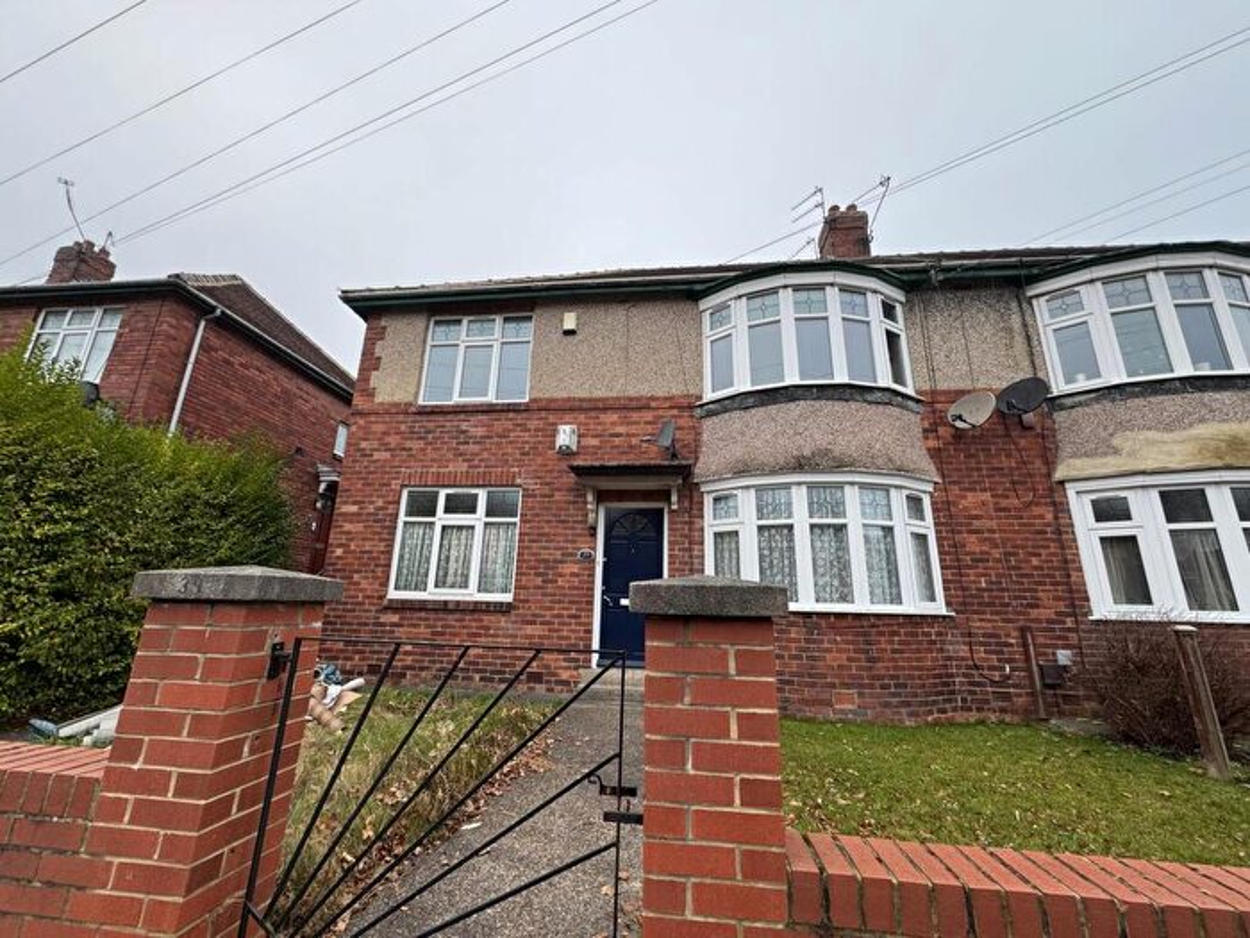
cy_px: 469
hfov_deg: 102.1
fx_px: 506
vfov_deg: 85.7
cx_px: 625
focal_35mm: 14
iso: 50
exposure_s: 1/99
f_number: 2.2
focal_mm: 2.22
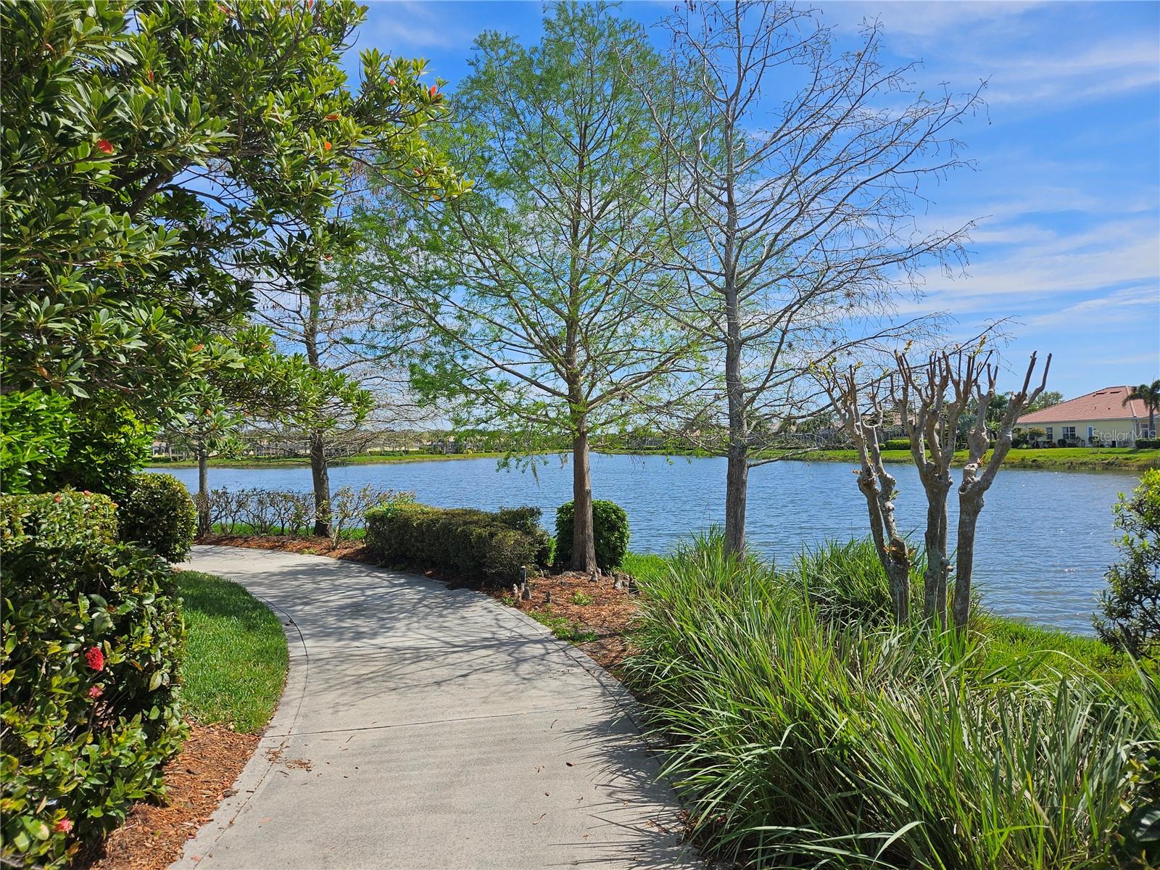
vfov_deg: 58.9
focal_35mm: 23
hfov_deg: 73.9
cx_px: 580
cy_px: 435
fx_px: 771
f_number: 1.8
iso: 25
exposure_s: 1/2289
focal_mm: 5.4
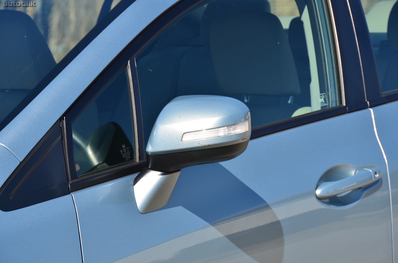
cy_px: 132
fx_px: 3310
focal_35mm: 300
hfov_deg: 6.9
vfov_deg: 4.6
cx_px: 199
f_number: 11
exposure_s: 1/125
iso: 110
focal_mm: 200
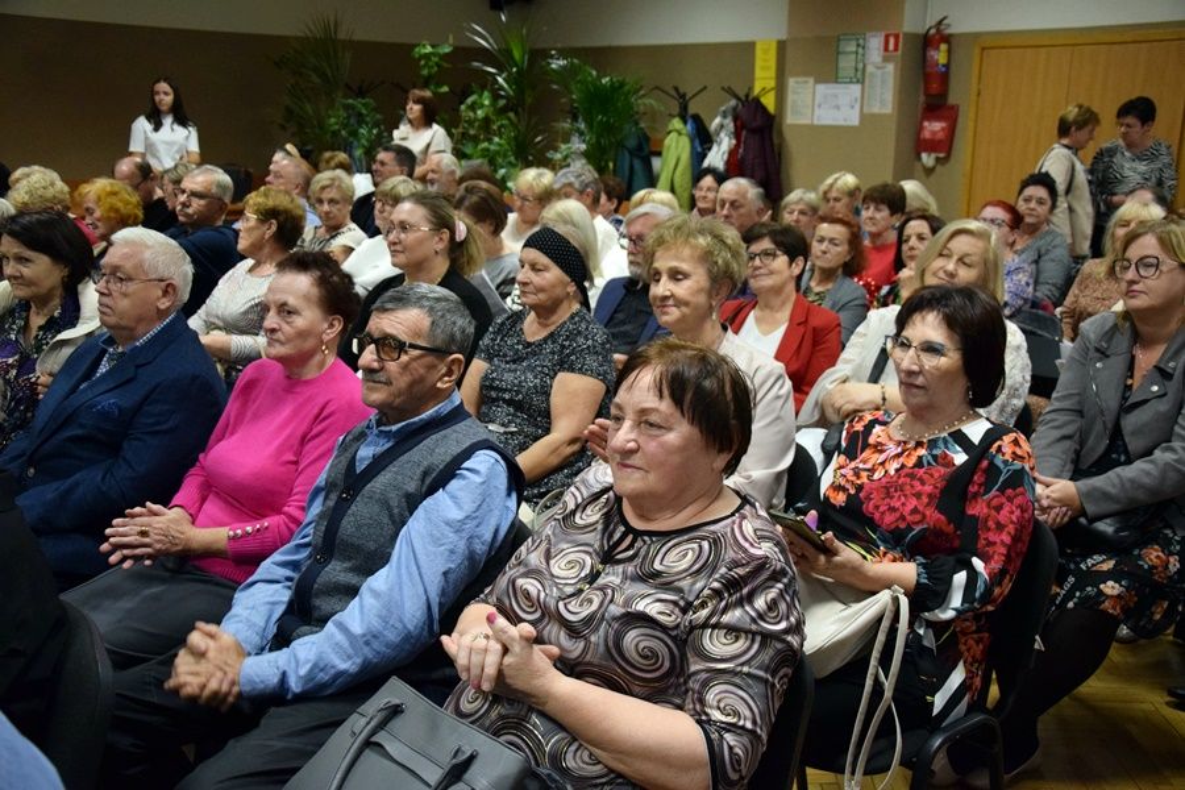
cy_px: 395
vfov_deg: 35.5
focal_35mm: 38
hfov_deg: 51.3
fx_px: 1234
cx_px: 592
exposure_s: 1/100
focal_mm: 25
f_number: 4
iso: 2000
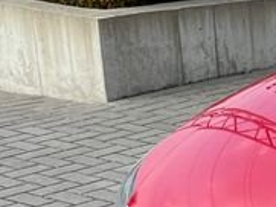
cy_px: 230
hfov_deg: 11.1
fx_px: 1173
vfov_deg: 10.0
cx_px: 679
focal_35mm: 147
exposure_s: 1/1129
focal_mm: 5.1
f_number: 1.6
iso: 50
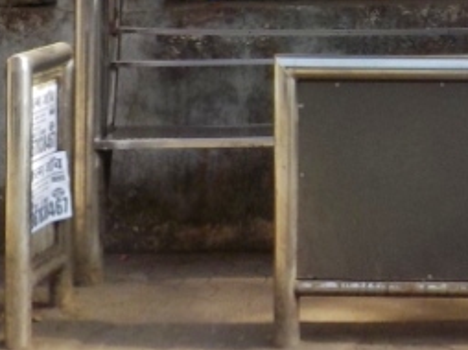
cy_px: -199
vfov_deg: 11.6
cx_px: 603
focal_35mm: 121
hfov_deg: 15.5
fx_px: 1634
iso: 125
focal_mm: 4.1
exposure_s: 1/250
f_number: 3.3
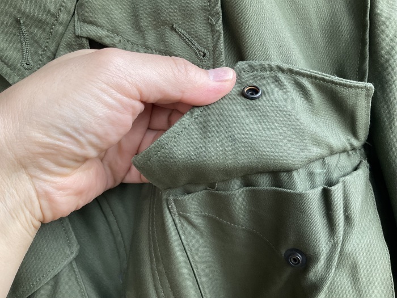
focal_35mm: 29
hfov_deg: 61.7
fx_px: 333
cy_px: 149
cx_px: 198
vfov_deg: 48.2
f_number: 1.8
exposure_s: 1/50
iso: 64
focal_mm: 3
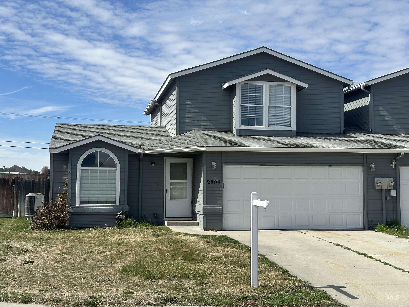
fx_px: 567
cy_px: 154
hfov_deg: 39.7
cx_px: 204
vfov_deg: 30.3
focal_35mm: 48
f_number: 1.78
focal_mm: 6.86
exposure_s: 1/4785
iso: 64
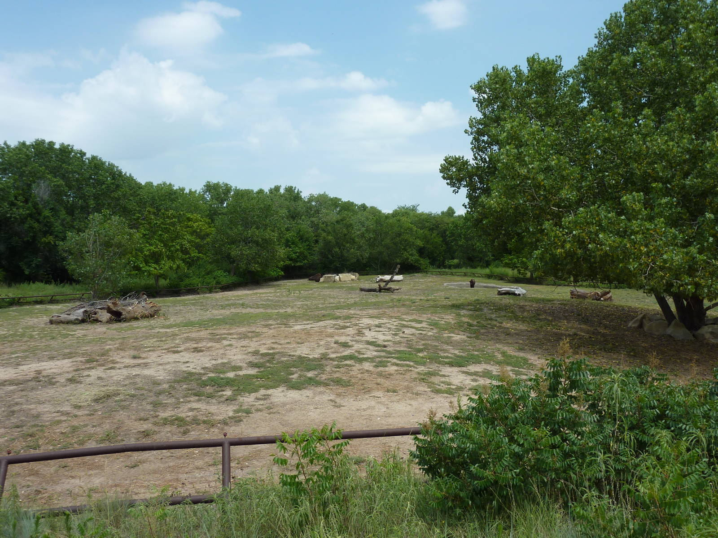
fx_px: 622
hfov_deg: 60.0
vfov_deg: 46.8
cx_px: 359
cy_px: 269
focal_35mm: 30
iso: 80
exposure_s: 1/640
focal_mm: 5
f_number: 4
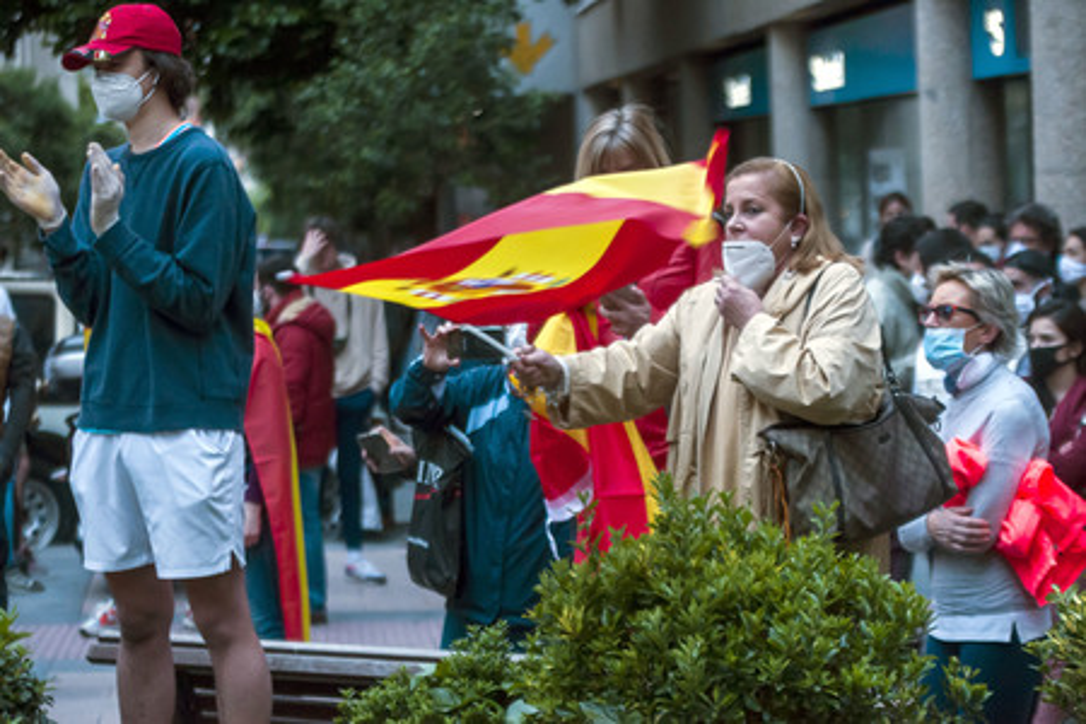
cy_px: 362
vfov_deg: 13.0
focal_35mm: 105
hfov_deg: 19.5
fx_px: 3167
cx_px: 543
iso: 800
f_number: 2.8
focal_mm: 70
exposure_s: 1/125
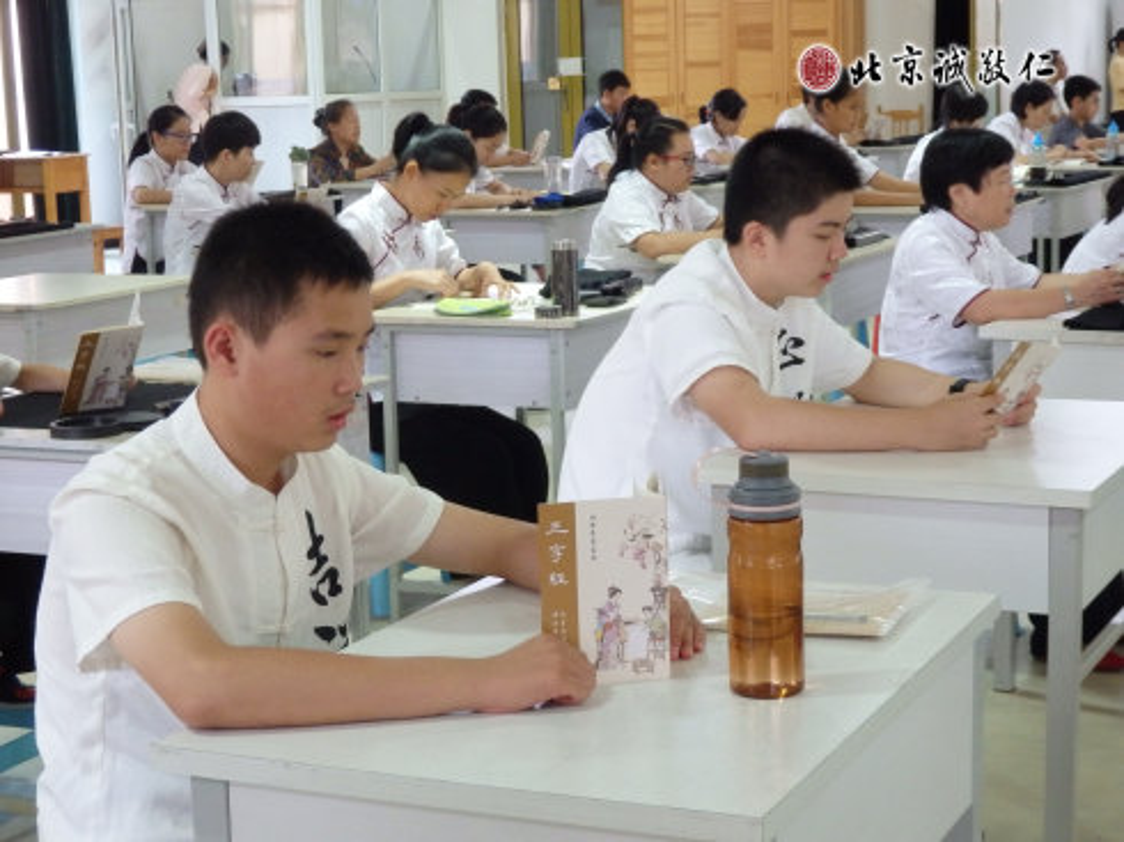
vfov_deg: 22.2
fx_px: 2142
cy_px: 421
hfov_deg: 29.4
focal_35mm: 66
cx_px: 562
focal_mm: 11.9
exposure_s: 1/40
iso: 800
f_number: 4.4
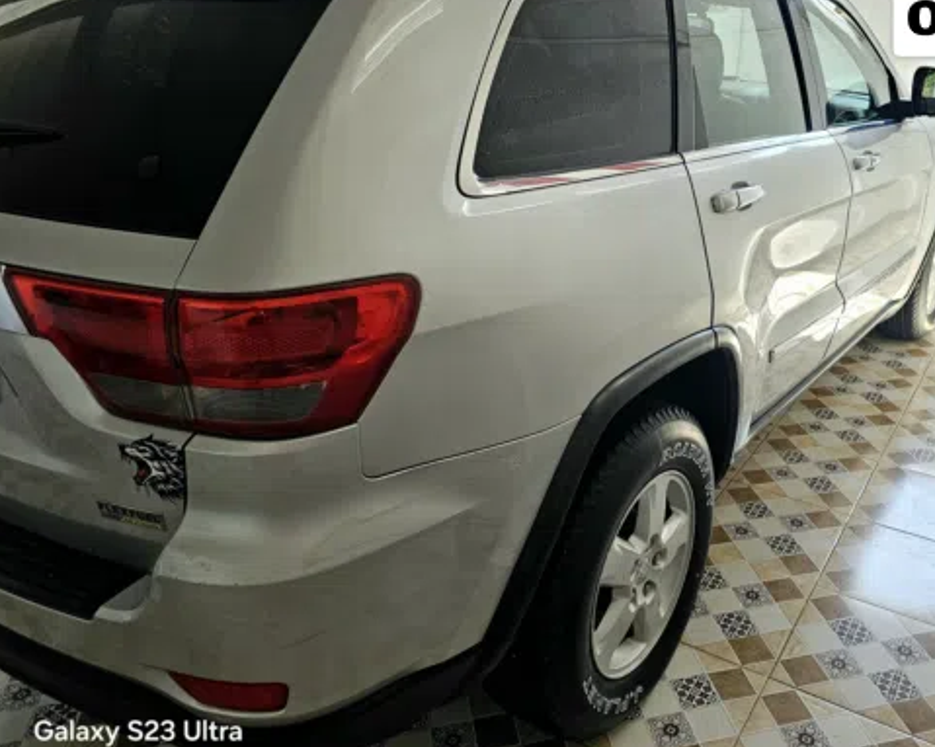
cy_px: 337
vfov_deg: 48.4
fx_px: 830
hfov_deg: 57.9
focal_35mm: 30
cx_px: 599
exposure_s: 1/180
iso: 50
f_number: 1.7
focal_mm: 6.3
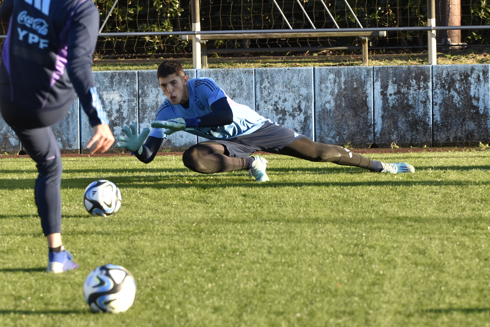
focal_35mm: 242
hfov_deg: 8.5
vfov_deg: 5.7
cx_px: 267
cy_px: 158
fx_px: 3296
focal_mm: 112
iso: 640
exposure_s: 1/1000
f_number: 4
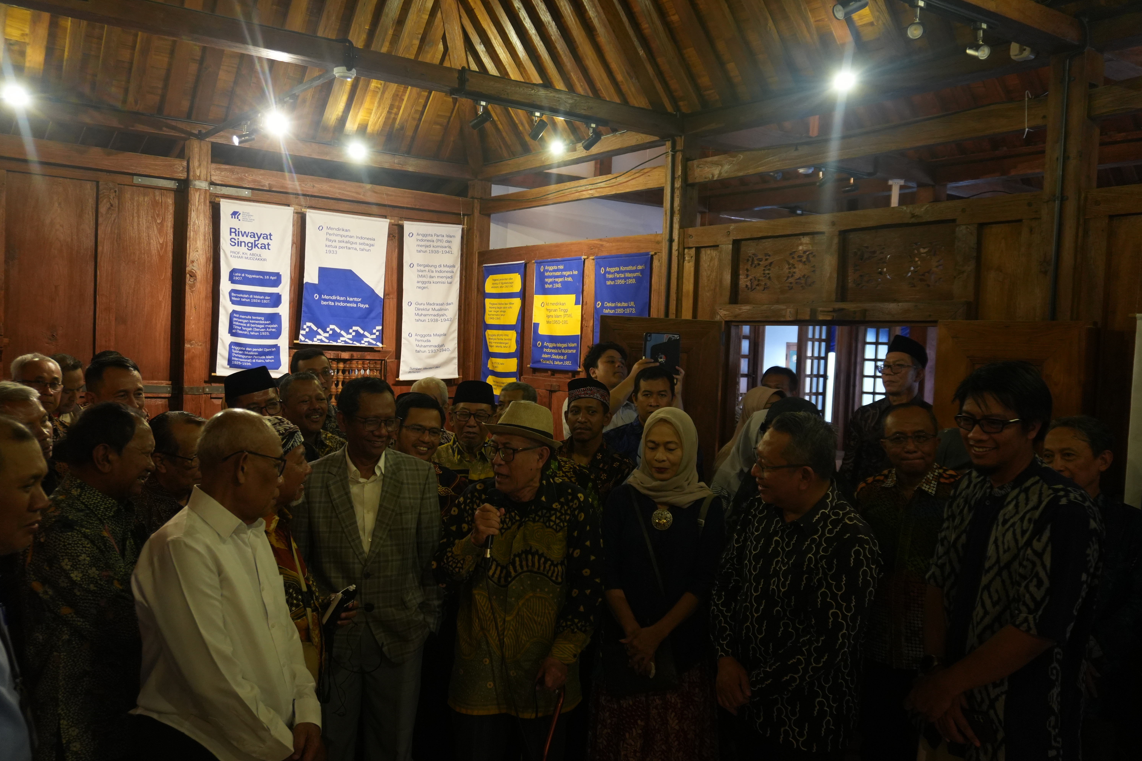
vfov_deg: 42.3
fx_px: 983
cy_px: 387
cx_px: 563
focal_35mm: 31
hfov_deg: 60.3
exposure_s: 1/40
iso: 1000
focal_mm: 20
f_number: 4
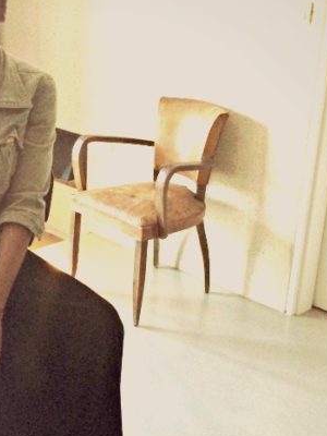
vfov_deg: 32.1
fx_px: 756
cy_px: 268
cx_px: 94
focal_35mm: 60
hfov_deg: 24.2
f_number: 2.2
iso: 250
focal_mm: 4.12
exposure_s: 1/30
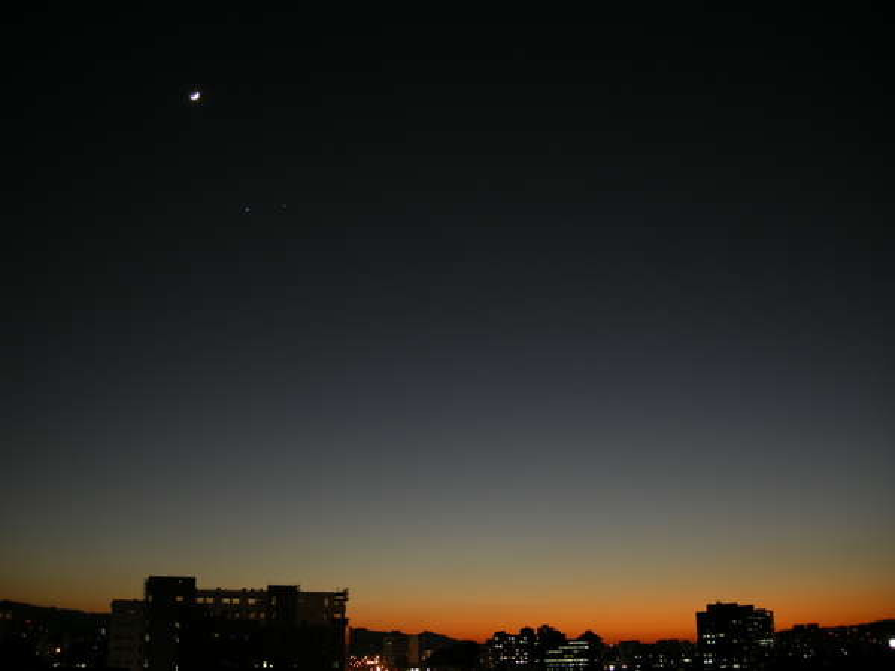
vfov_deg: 39.7
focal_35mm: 36
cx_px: 448
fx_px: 931
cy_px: 336
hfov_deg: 51.4
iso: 64
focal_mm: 7.5
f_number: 2.7
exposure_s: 1/1.2
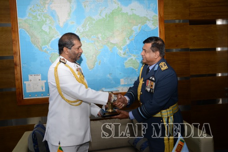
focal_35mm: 36
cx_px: 112
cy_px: 76
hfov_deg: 53.1
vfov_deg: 36.9
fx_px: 228
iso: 400
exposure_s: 1/100
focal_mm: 35
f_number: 5.6
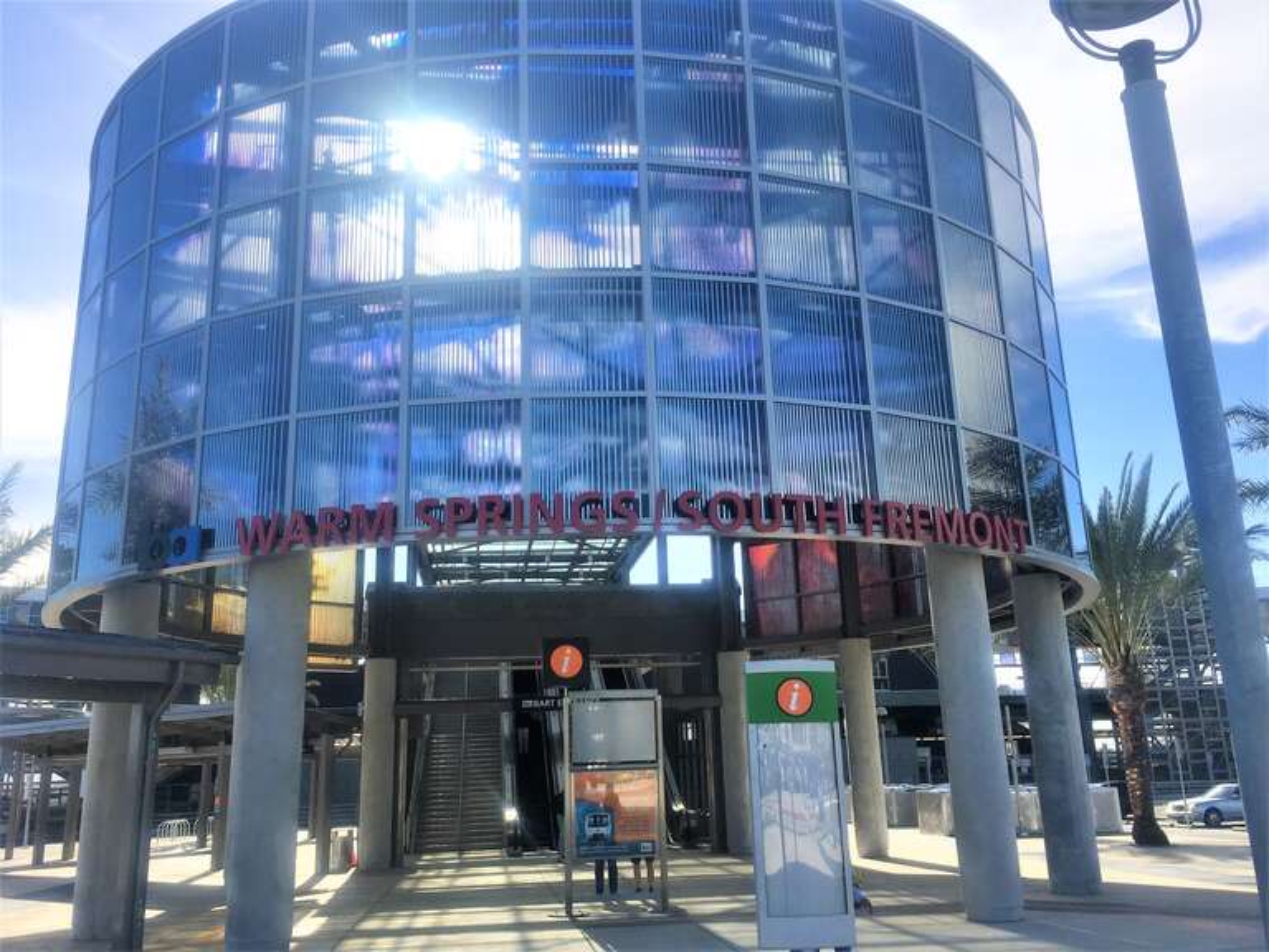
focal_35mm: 29
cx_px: 634
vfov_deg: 48.2
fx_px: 1063
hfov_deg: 61.7
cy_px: 476
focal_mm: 4.15
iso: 25
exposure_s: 1/1261
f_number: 2.2
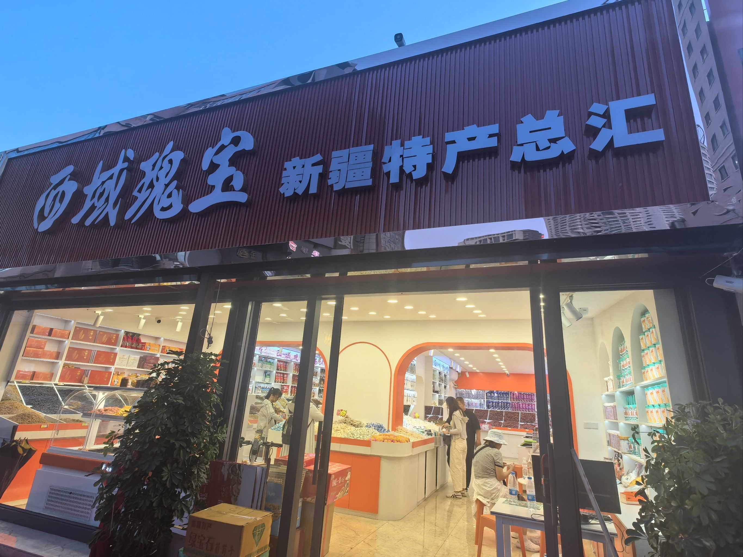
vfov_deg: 71.6
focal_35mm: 18
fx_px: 386
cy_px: 278
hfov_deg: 87.8
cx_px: 372
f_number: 2.2
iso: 200
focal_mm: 1.95
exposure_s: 1/100
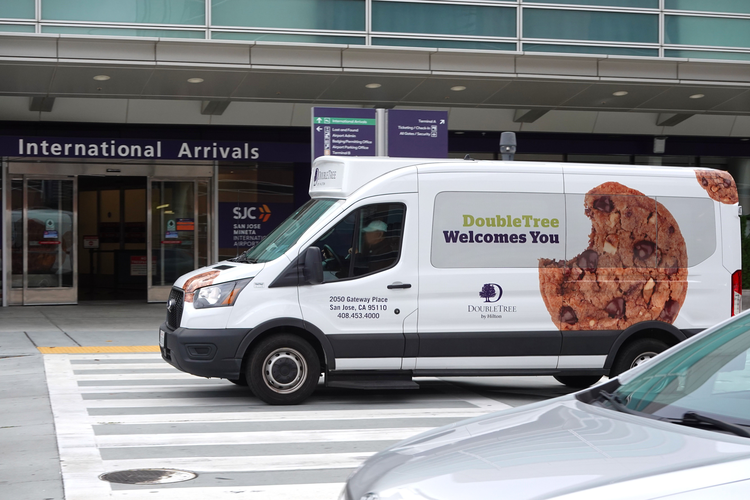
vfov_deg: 18.7
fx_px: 1521
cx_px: 375
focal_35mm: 73
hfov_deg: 27.7
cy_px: 250
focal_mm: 26.9
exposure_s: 1/250
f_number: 4
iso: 160
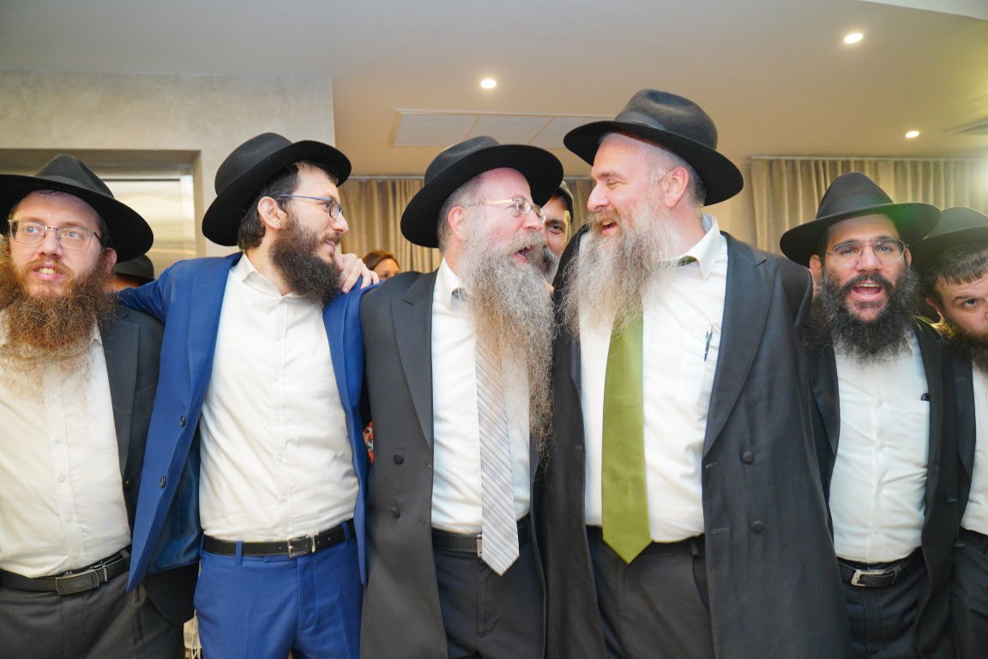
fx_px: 659
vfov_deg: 53.1
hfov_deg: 73.7
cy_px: 330
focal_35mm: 24
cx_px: 494
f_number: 3.2
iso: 1600
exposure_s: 1/160
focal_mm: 24
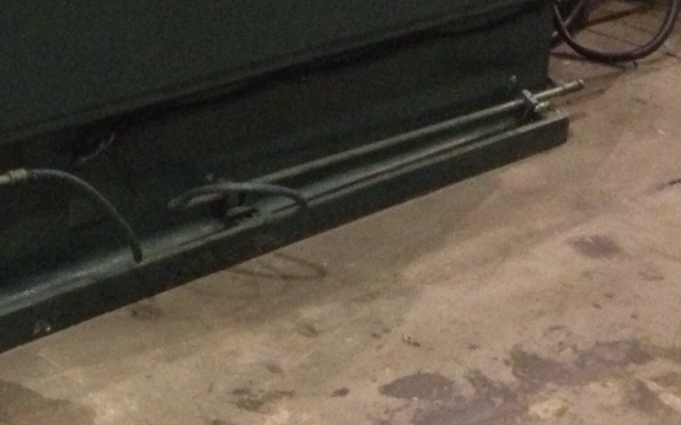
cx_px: 79
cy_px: -190
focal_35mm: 103
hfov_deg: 19.8
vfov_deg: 12.2
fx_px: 1911
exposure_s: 1/15
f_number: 2.4
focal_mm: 4.13
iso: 640
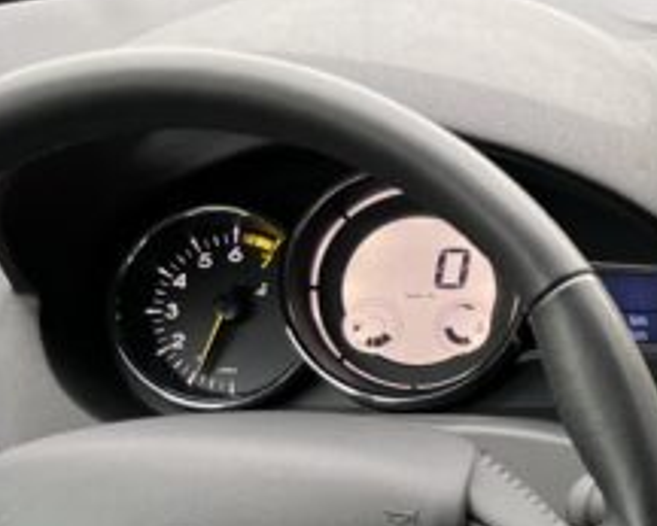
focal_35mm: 94
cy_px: 863
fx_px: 1829
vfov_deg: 14.8
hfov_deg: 17.8
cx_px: 1040
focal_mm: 5.7
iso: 100
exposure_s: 1/115
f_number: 1.5
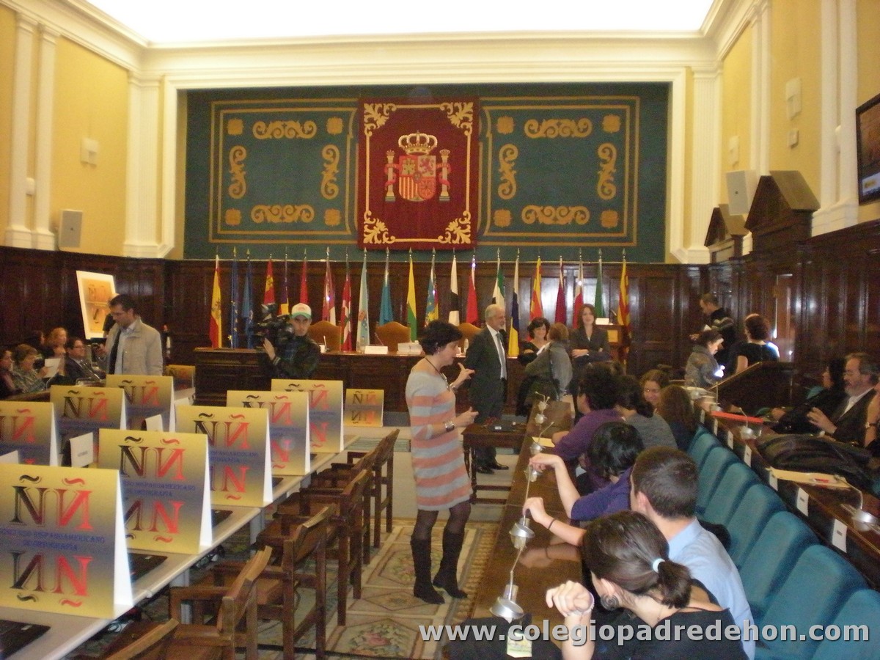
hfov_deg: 49.0
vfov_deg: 37.7
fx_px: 966
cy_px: 330
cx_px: 440
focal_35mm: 38
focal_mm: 6.3
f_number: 3.1
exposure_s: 1/60
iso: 800
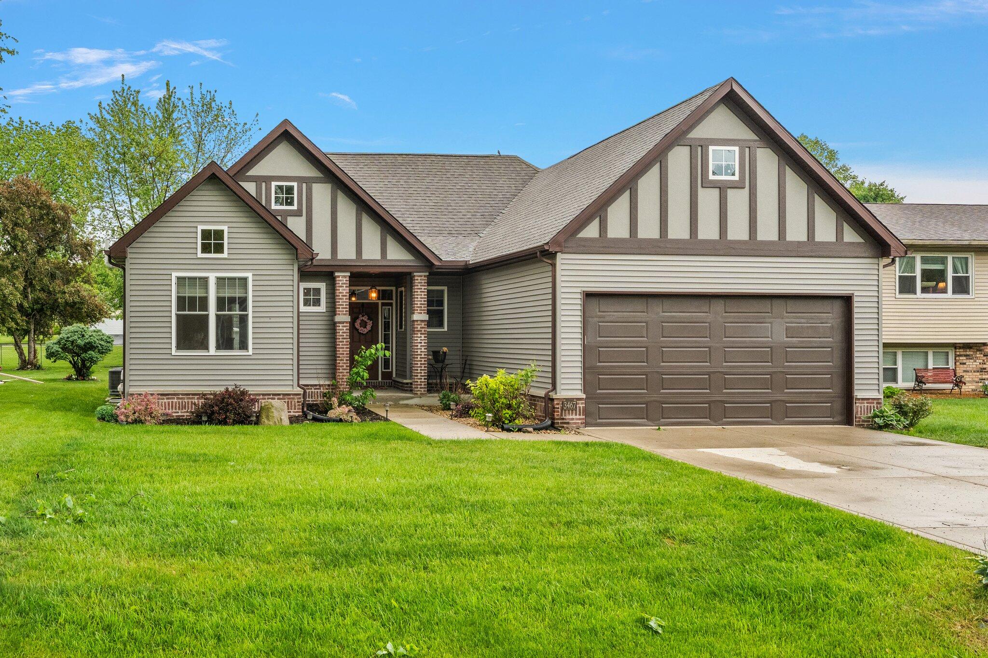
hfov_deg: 53.1
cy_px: 329
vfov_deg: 36.9
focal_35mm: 36
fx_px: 988
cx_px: 494
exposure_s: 1/40
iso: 800
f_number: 9
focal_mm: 24
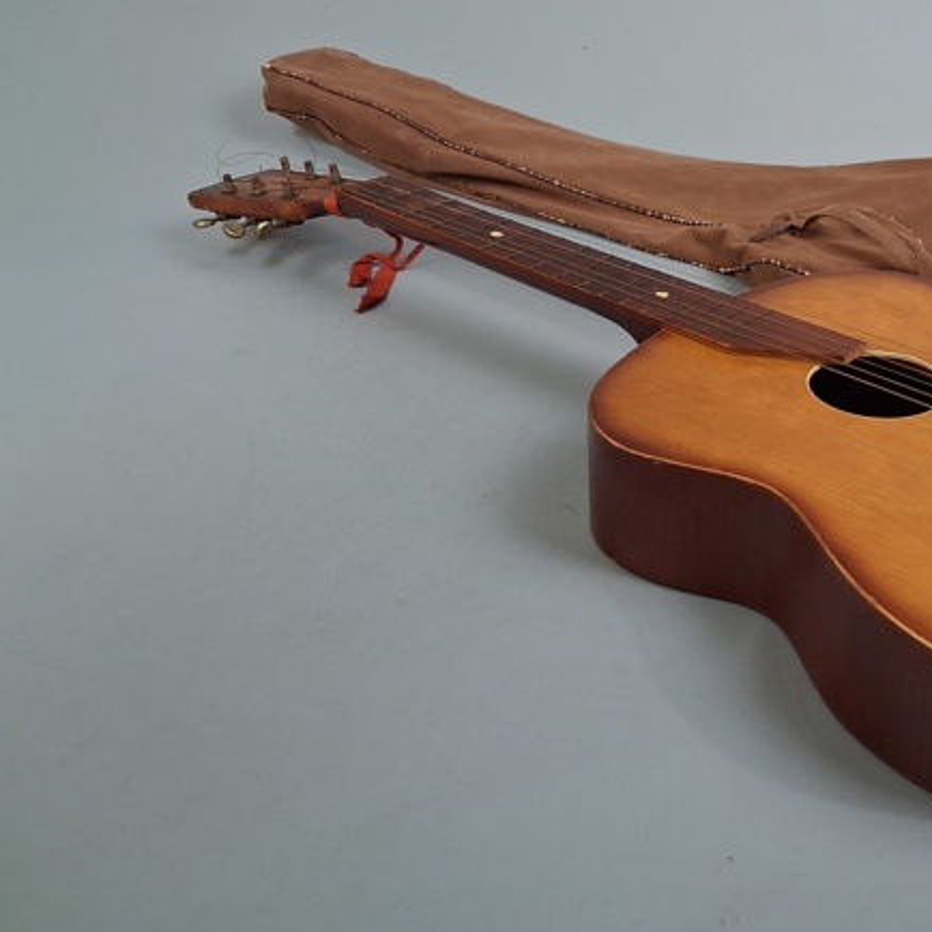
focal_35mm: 44
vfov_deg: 38.0
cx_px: 822
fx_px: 1340
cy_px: 335
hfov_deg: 36.2
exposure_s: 1/50
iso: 320
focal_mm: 4
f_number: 1.8
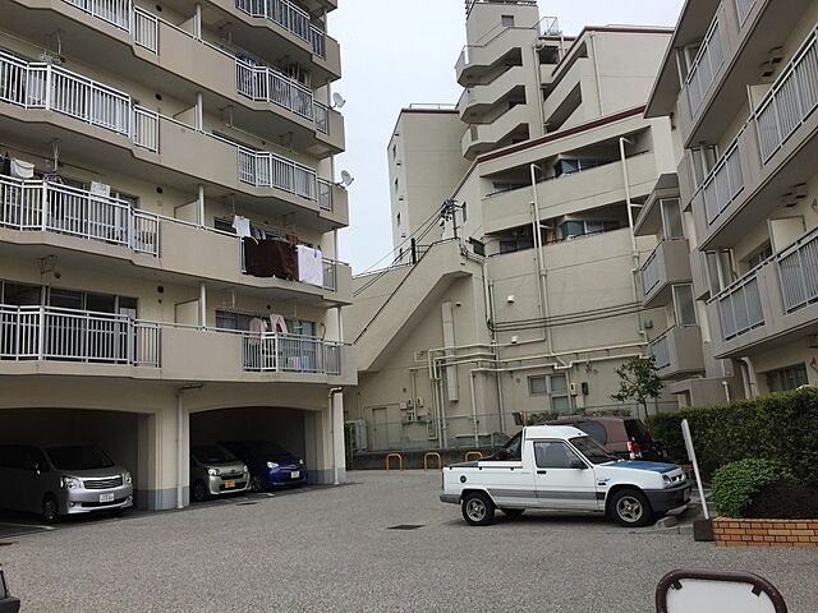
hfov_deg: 61.7
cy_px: 306
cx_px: 409
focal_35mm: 29
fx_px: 685
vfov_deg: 48.2
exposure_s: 1/1412
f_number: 2.2
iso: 32
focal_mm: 4.15
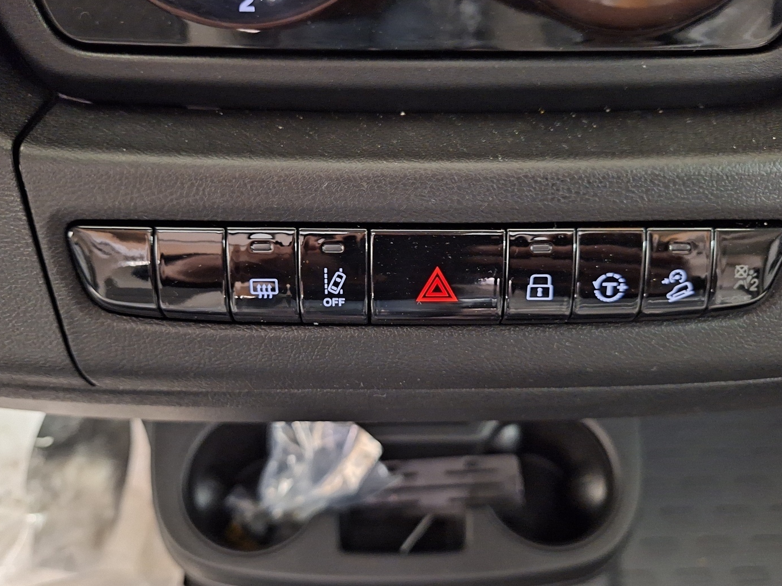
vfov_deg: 56.8
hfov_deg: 71.6
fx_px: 542
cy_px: 282
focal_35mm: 24
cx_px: 394
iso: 1250
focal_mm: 5.54
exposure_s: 1/14
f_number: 1.8
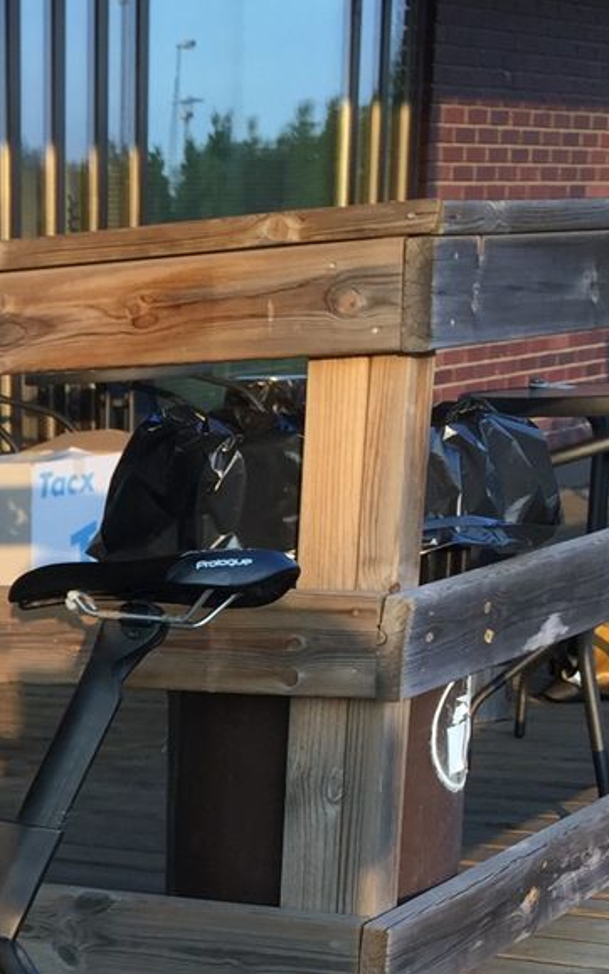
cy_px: 981
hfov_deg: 14.1
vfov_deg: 23.3
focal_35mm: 85
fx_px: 2257
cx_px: -377
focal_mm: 4.15
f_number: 2.2
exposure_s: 1/213
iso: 32
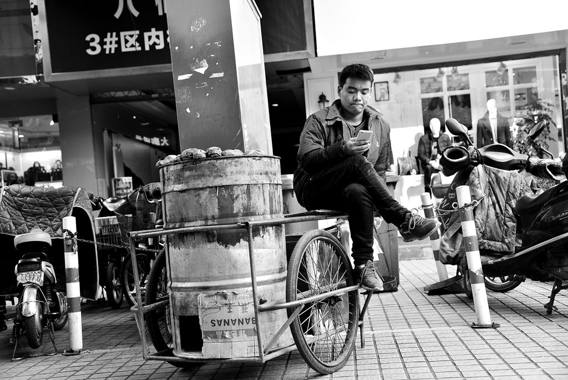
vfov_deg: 26.0
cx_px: 284
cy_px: 190
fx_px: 821
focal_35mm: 52
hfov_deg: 38.2
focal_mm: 52
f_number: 4
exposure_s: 1/320
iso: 400
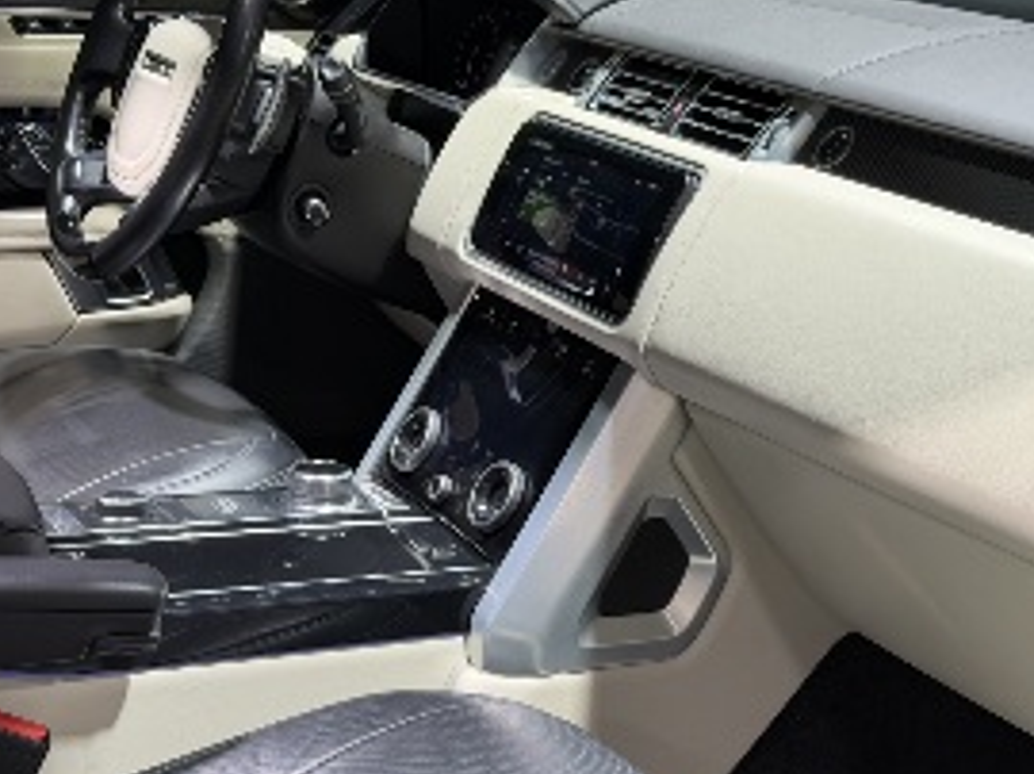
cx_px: 567
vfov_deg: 19.9
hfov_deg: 26.3
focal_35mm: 74
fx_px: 2208
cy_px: 372
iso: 64
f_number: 1.78
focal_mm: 6.76
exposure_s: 1/50
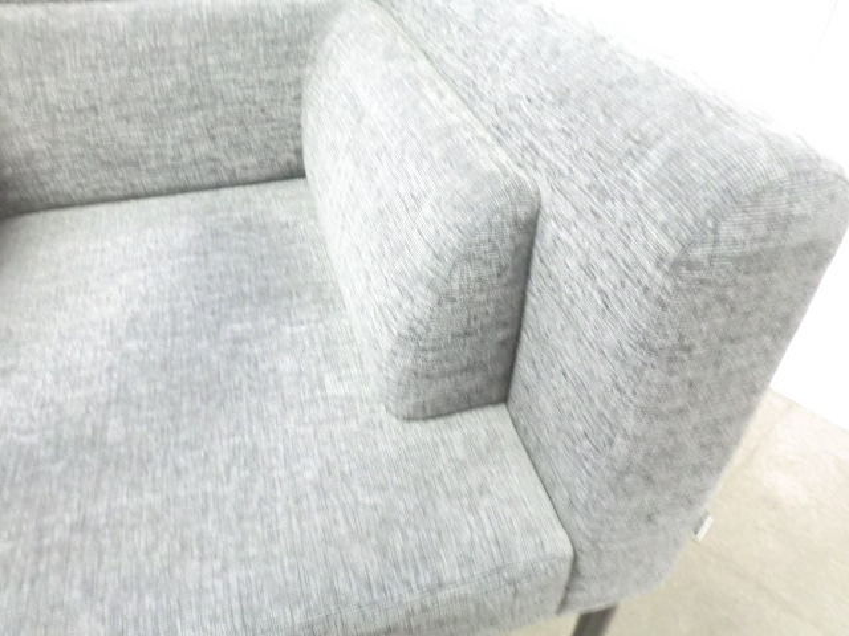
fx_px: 662
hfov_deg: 65.3
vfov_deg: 51.4
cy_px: 318
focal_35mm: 27
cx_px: 424
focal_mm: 4.9
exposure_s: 1/8
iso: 800
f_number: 3.2
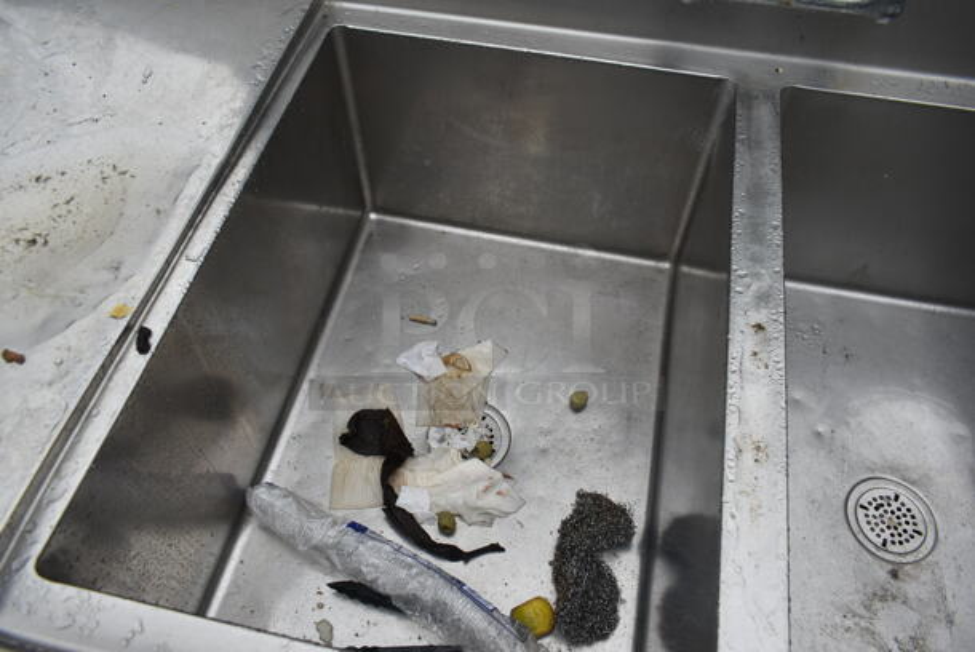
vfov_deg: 48.0
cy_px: 326
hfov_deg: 67.3
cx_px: 488
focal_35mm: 27
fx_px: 732
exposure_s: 1/125
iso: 100
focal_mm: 18
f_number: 5.6
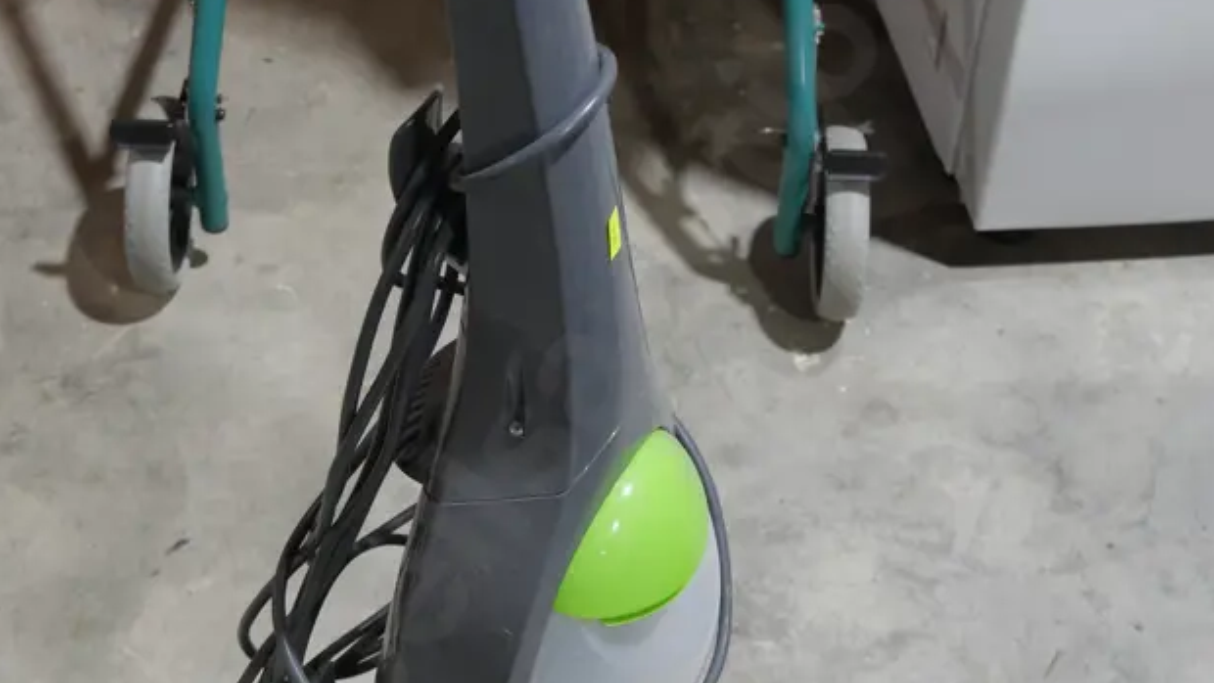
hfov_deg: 29.3
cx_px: 653
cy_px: 284
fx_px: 2318
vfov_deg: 16.8
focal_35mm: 72
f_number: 4.5
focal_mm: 20
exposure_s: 1/60
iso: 400
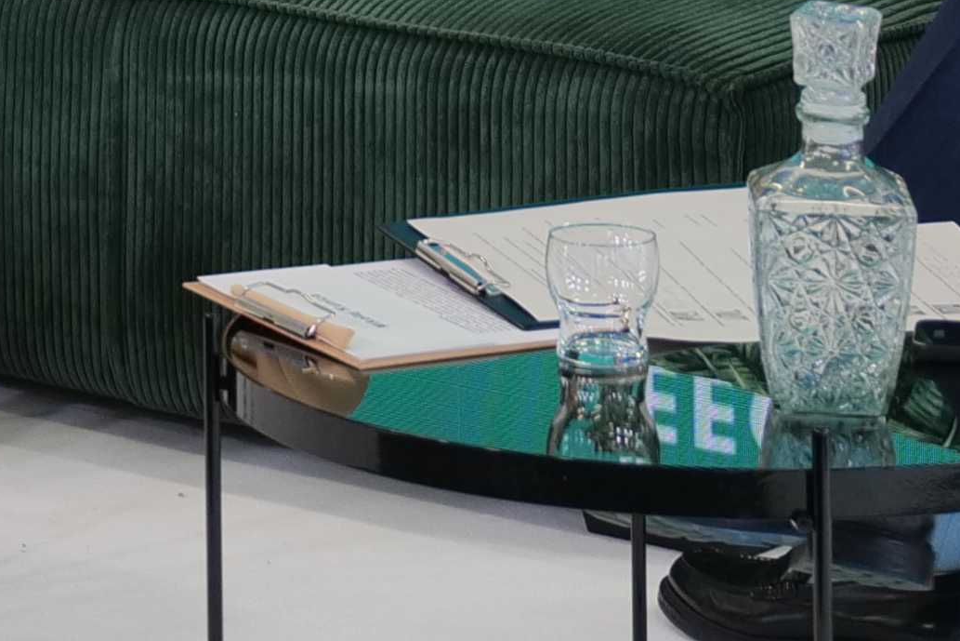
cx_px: -450
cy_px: -861
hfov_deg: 9.6
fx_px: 5574
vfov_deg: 6.3
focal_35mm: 209
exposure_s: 1/60
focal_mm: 36
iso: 500
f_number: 4.5
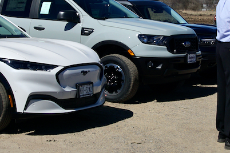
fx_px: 671
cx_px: 146
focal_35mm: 105
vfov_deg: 13.0
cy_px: 20
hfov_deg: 19.4
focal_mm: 22
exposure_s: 1/1500
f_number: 5.6
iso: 100
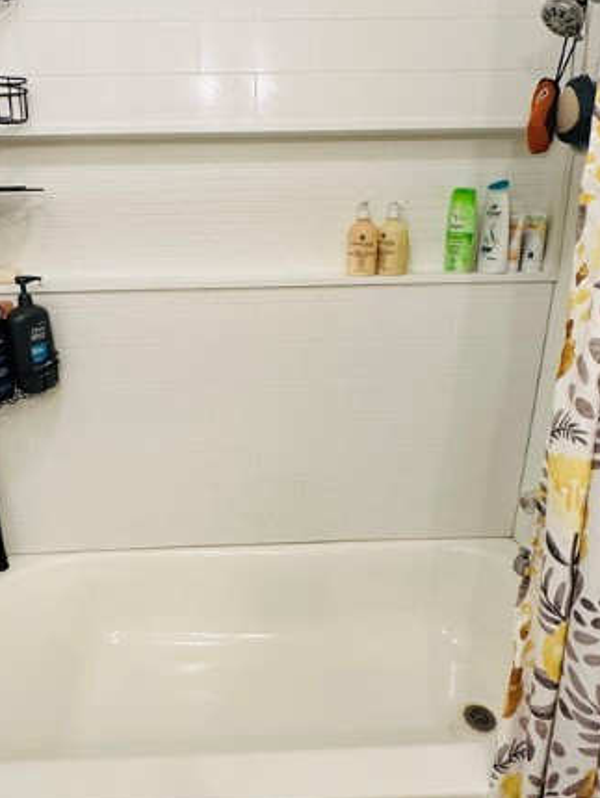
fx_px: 577
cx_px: 249
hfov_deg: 54.6
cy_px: 364
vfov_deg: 69.2
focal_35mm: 25
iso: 160
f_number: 2.2
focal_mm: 2.22
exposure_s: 1/120
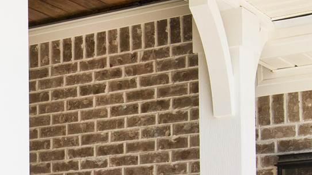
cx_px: -148
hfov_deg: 17.2
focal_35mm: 113
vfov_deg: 10.3
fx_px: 935
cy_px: 286
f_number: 11
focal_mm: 19
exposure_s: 1/200
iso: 200
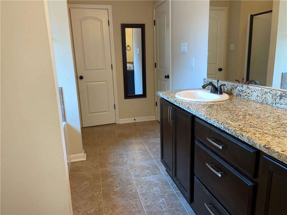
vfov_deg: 53.1
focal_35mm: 26
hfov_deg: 67.3
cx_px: 144
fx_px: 216
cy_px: 108
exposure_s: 1/24
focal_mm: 4.2
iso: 40
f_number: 1.6
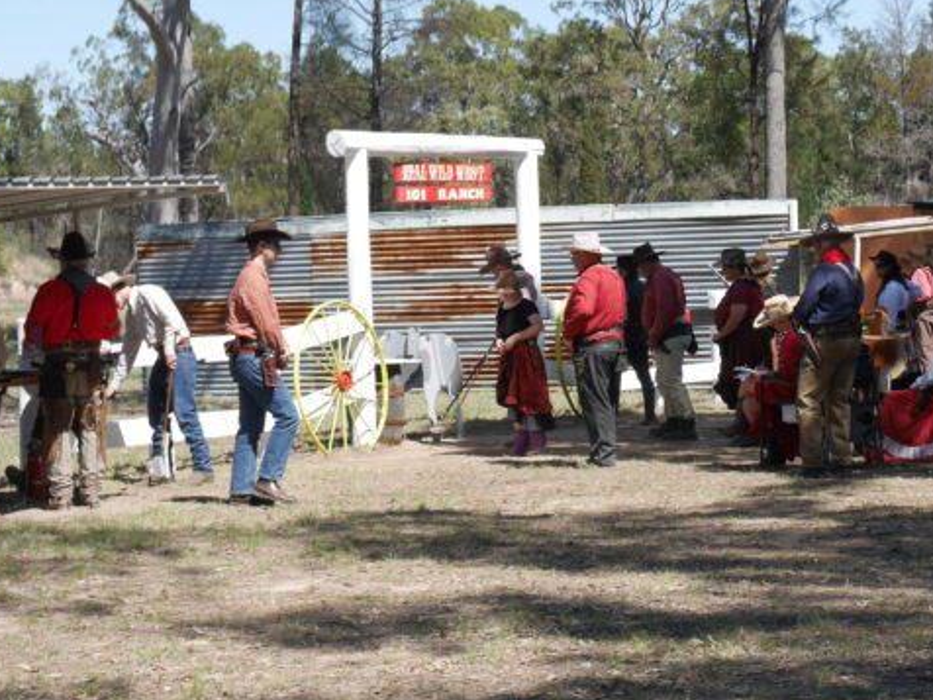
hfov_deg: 19.5
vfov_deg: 14.8
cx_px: 696
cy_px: 296
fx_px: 2695
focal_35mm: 100
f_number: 9
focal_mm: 31
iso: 200
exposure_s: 1/250
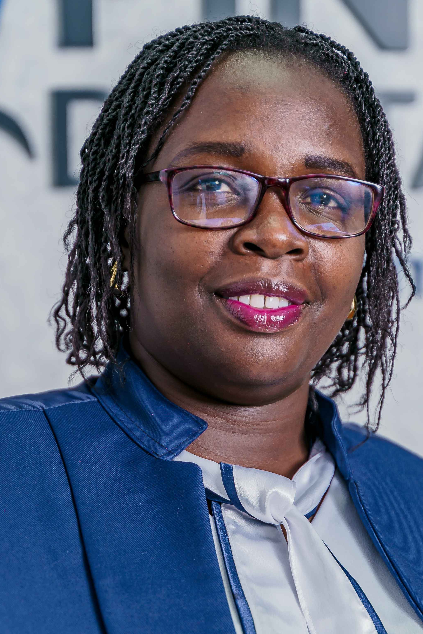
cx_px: 180
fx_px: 2027
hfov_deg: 11.9
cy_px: 456
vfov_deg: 17.7
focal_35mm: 115
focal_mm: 59
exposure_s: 1/200
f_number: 2.8
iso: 125
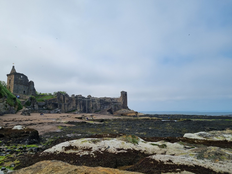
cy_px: 87
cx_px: 116
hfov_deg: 67.3
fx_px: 174
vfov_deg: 53.1
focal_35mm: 26
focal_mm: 5.4
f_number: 1.8
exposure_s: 1/4640
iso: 50
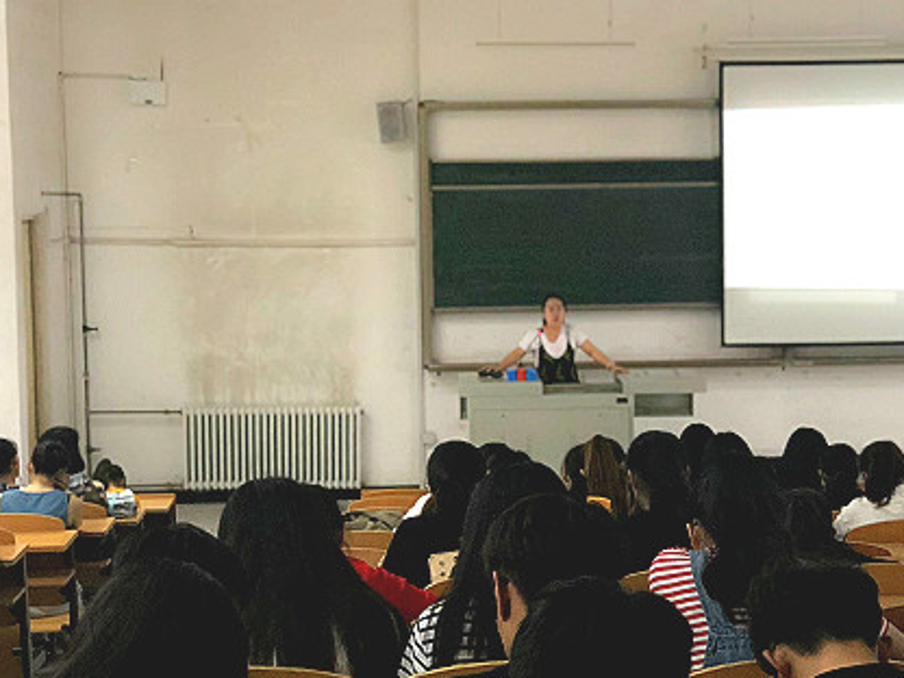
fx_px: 2089
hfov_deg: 24.4
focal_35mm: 80
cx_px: 563
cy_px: 348
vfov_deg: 18.4
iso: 160
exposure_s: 1/20
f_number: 2.4
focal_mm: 6
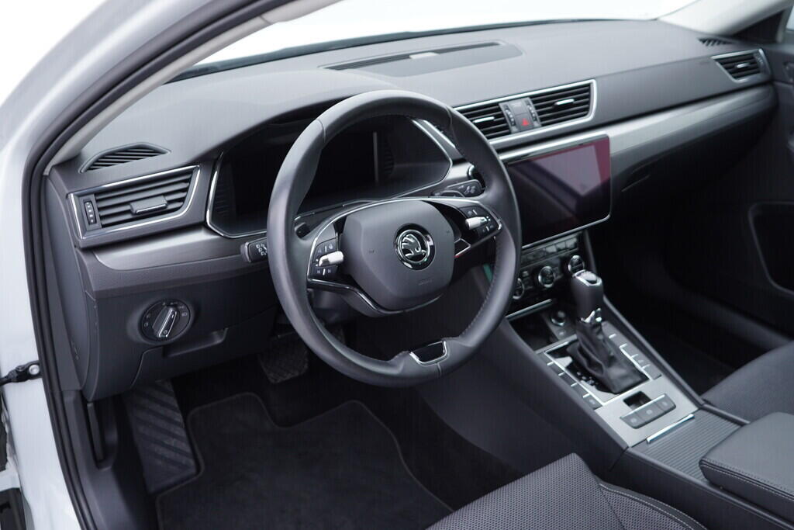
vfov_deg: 36.9
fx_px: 794
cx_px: 397
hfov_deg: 53.1
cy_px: 265
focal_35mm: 36
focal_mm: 24
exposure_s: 1/40
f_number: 2.8
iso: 160
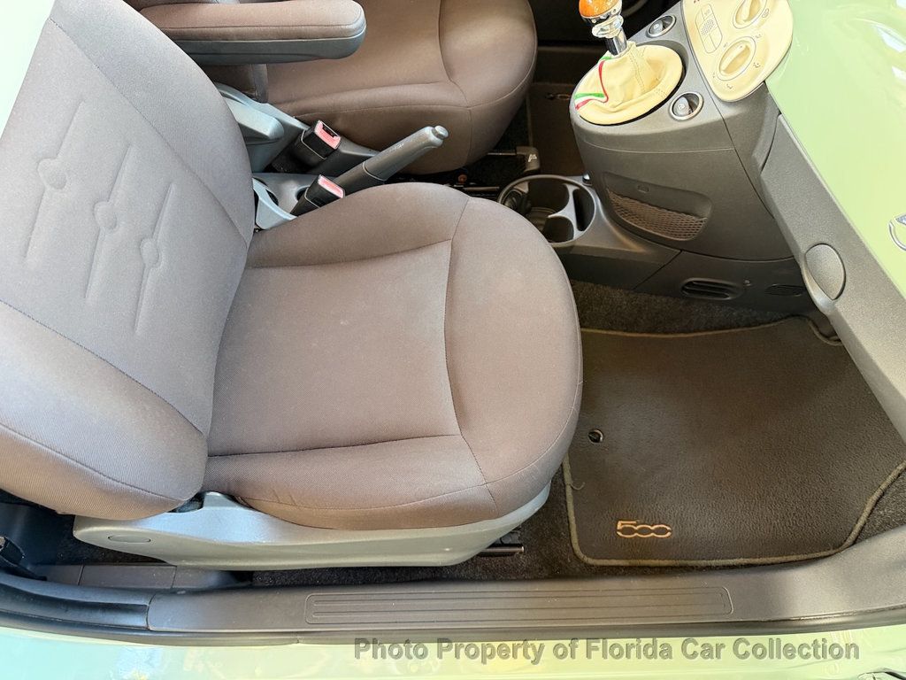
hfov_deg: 71.6
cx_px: 453
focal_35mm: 24
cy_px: 340
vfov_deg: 56.8
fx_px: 628
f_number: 1.78
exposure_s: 1/60
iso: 400
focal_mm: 6.76
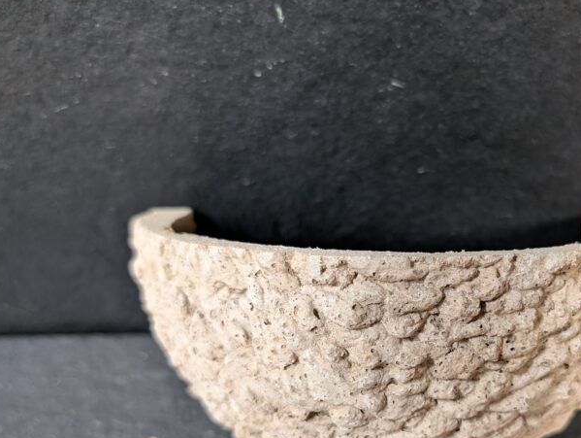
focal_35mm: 41
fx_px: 689
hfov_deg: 44.7
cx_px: 406
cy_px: 303
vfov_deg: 34.8
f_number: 1.68
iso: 682
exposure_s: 1/93.5
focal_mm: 6.9
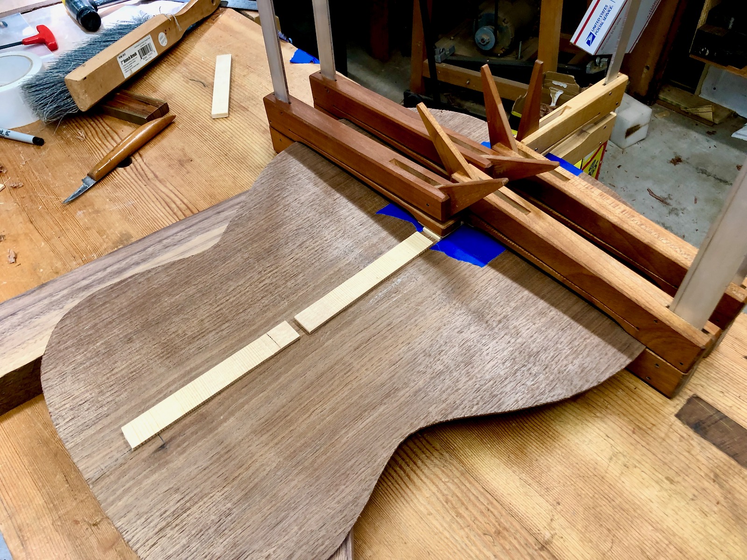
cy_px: 280
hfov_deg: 63.4
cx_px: 374
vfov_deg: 49.7
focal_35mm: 28
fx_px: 604
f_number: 1.8
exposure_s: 1/30
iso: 25
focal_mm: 3.99
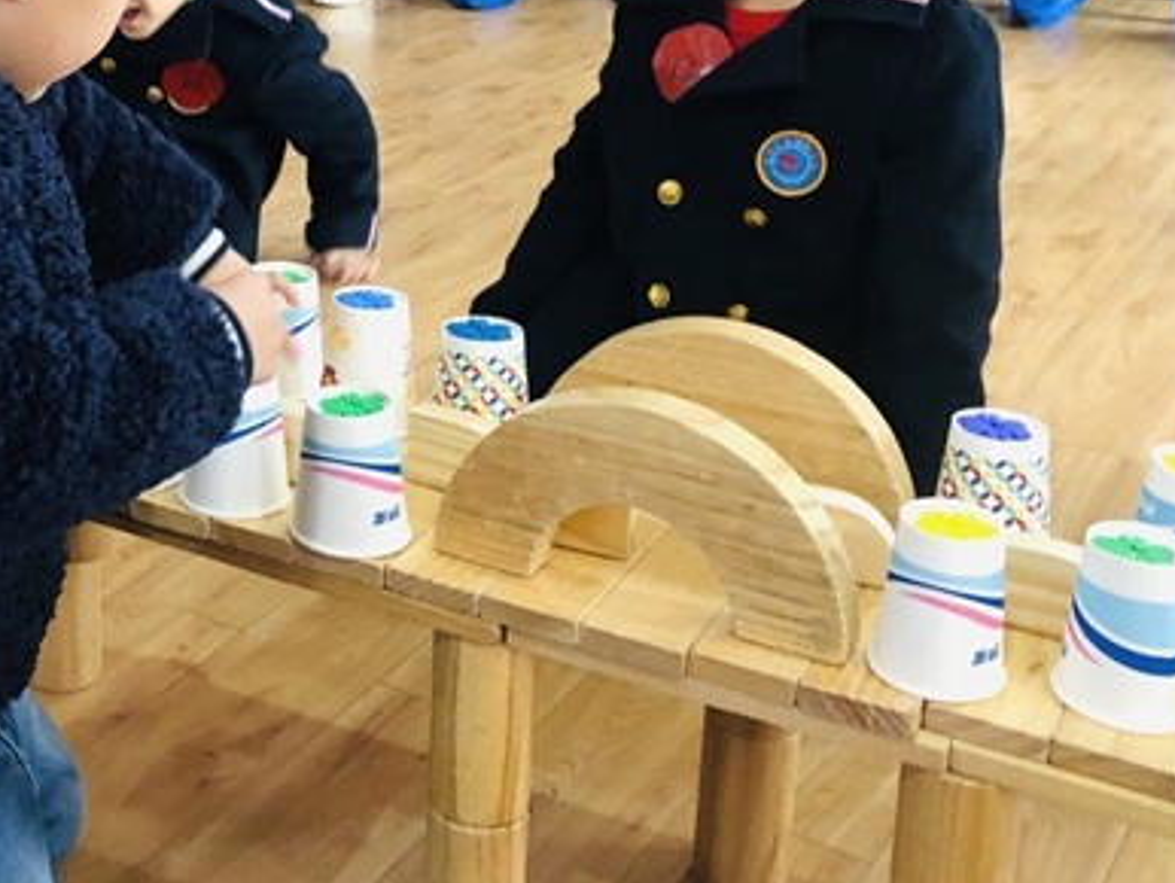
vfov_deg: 24.7
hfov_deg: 32.1
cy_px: 143
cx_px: 189
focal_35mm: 58
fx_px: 1970
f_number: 1.8
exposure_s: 1/11
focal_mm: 4
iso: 100
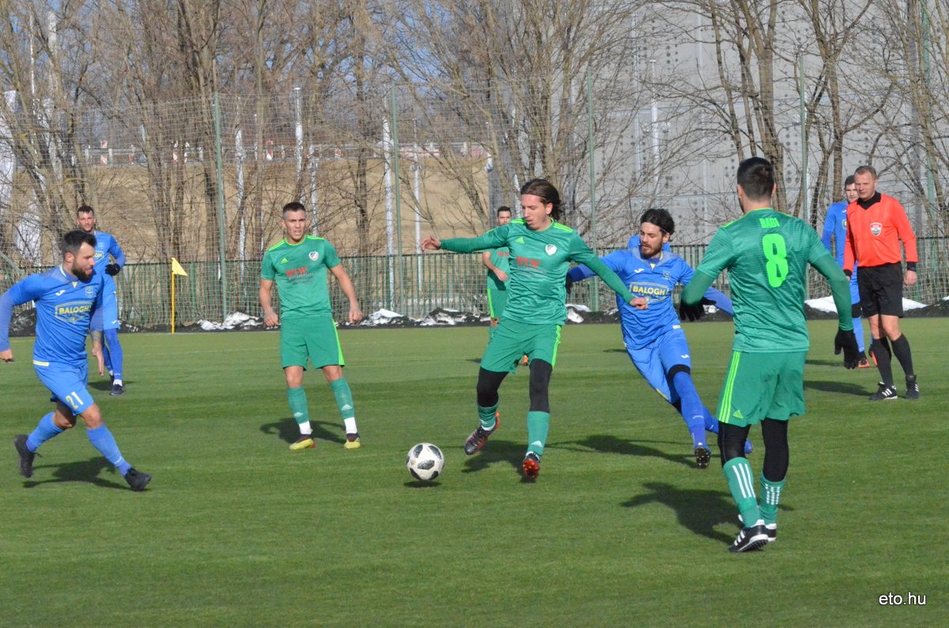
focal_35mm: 165
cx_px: 474
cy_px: 314
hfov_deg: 12.5
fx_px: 4341
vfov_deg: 8.3
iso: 6400
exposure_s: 1/5000
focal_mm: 110
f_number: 18
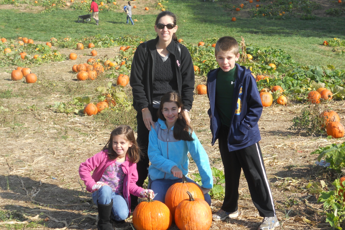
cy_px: 114
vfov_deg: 20.0
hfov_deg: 29.7
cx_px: 172
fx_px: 652
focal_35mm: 68
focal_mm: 11.7
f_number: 5.3
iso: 80
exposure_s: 1/200
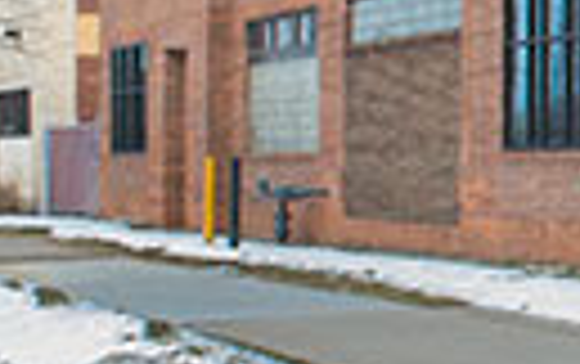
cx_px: 1182
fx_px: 1741
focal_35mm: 110
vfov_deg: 11.7
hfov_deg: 15.1
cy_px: -43
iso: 400
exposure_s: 1/180
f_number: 11
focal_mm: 24
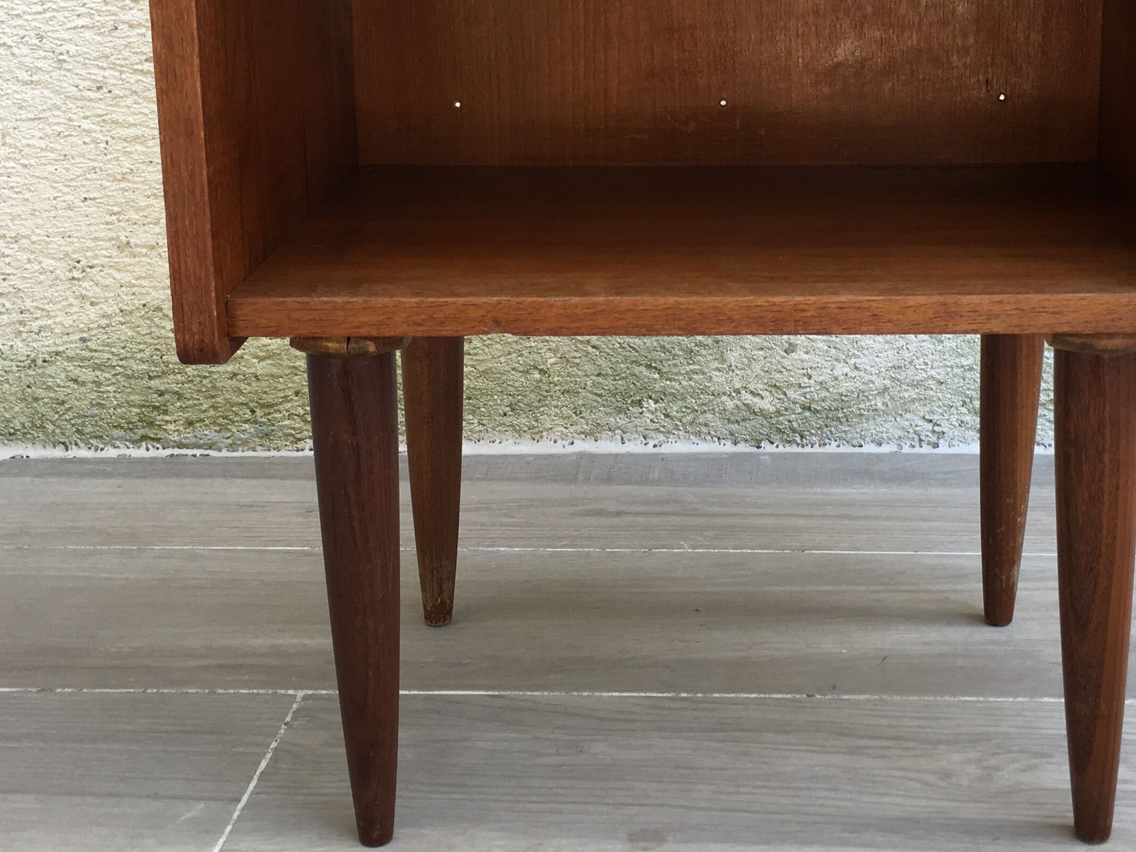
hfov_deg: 34.8
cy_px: 204
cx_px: 700
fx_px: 1805
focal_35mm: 55
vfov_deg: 26.2
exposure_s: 1/100
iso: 32
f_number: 2.2
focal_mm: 4.15
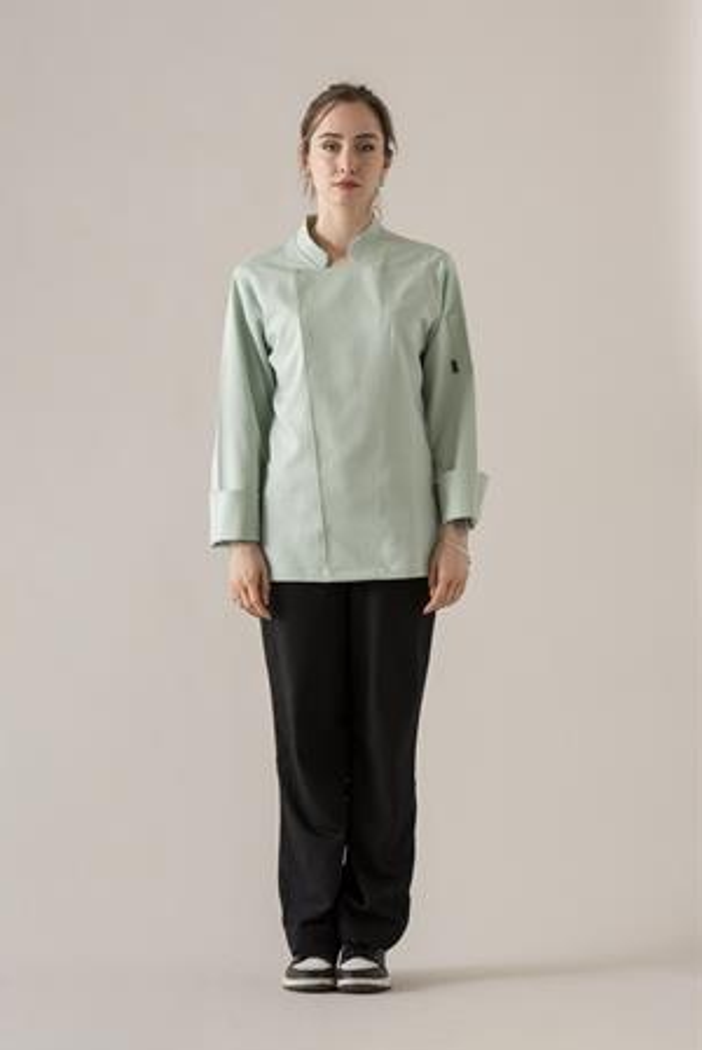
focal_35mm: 120
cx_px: 342
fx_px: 3504
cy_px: 524
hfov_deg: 11.4
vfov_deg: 17.1
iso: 320
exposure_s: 1/160
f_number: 11
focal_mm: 116
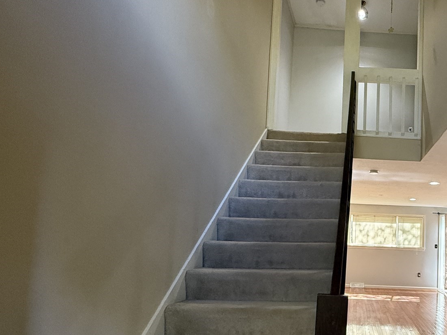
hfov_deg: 61.2
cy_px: 222
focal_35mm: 26
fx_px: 336
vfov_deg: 52.1
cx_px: 364
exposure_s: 1/120
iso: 500
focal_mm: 2.22
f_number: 2.2
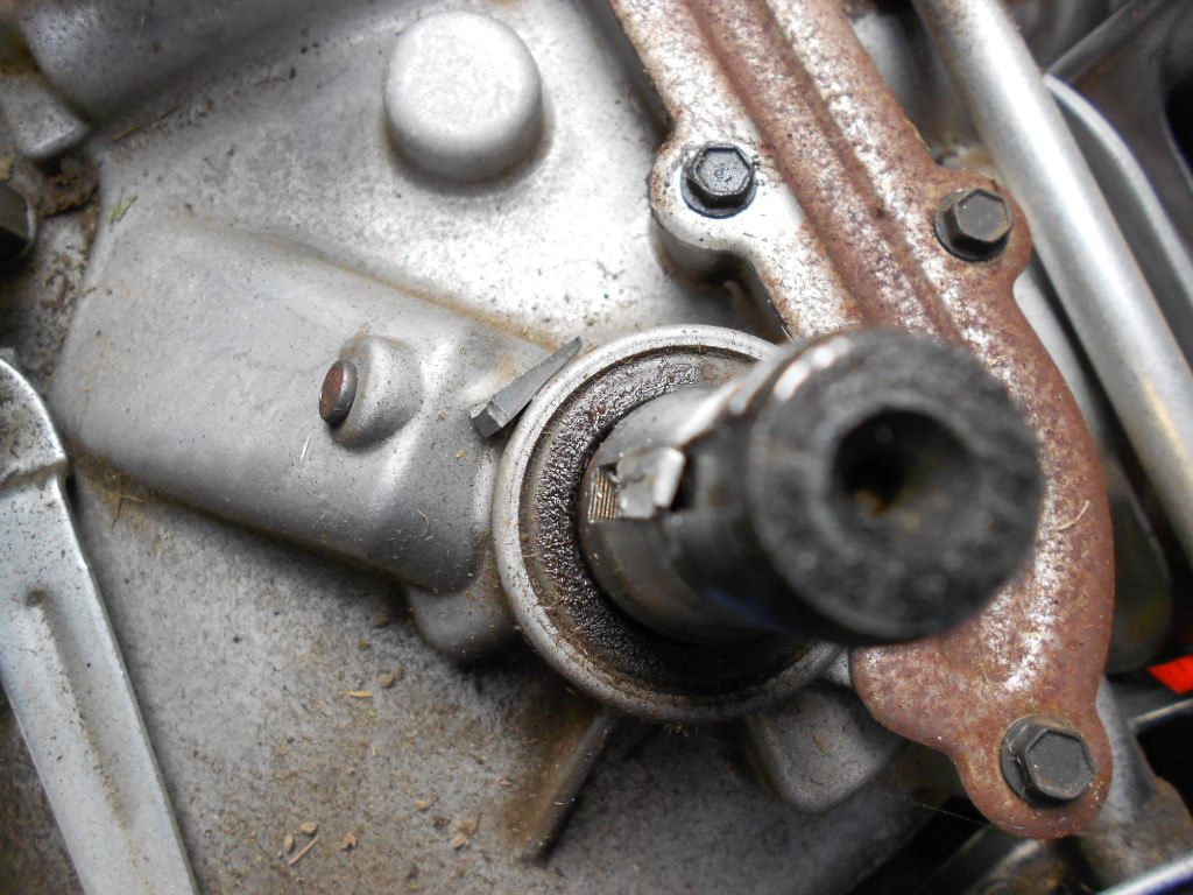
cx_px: 596
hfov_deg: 61.7
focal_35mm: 29
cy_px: 448
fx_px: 999
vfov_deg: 48.2
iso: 200
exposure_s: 1/30
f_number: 3.4
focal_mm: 5.1
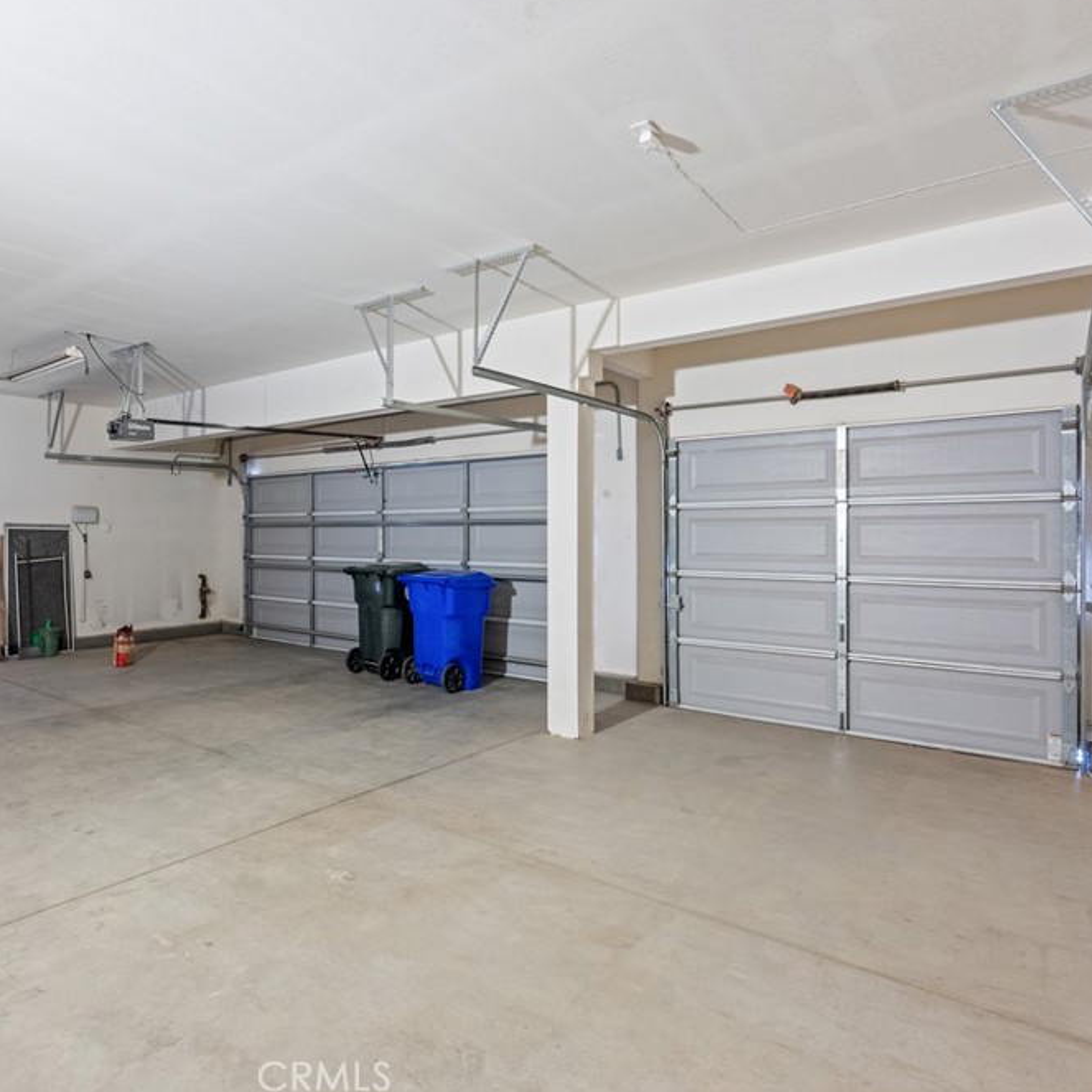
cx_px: 394
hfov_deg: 70.7
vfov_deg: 72.1
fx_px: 749
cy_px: 538
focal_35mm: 21
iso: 2000
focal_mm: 16
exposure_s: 1.6
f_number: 7.1
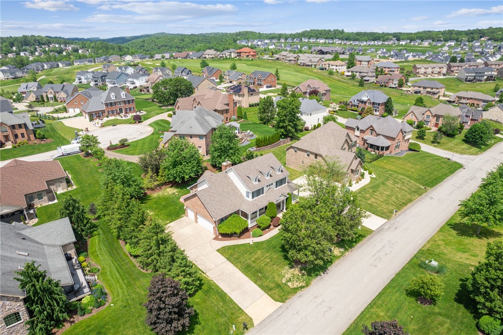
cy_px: 168
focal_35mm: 22
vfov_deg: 57.2
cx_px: 252
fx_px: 307
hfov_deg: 78.6
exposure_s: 1/2000
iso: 110
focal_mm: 8.38
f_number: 2.8
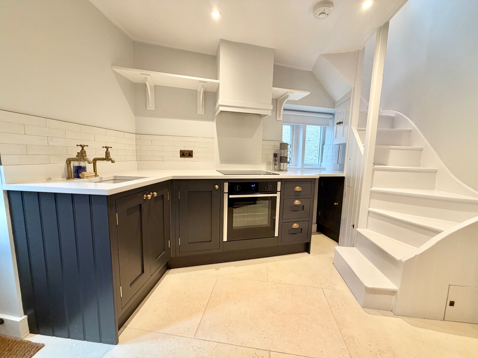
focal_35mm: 14
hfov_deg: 102.1
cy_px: 179
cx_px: 239
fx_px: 193
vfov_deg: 85.7
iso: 200
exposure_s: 1/50
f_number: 2.2
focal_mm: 2.22
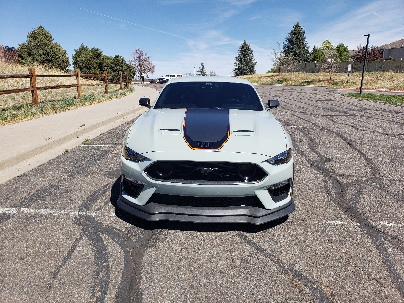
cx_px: 202
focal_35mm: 26
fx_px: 303
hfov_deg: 67.3
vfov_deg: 53.1
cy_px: 152
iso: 50
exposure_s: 1/1433
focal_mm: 4.3
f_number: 2.4
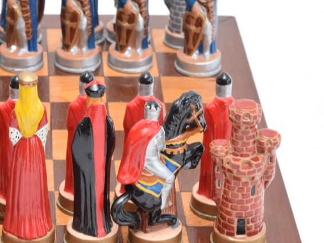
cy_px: 93
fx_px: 1667
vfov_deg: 8.3
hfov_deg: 11.0
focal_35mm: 178
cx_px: -7
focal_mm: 55
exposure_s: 1/125
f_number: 8
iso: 400
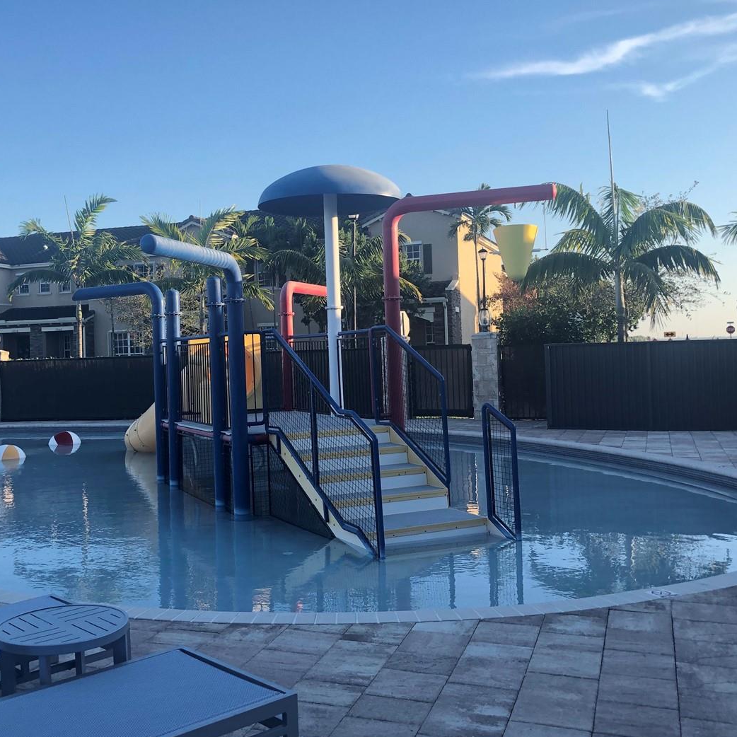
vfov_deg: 43.8
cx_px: 297
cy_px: 345
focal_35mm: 38
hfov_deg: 43.7
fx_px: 915
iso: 20
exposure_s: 1/298
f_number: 1.8
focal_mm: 3.99
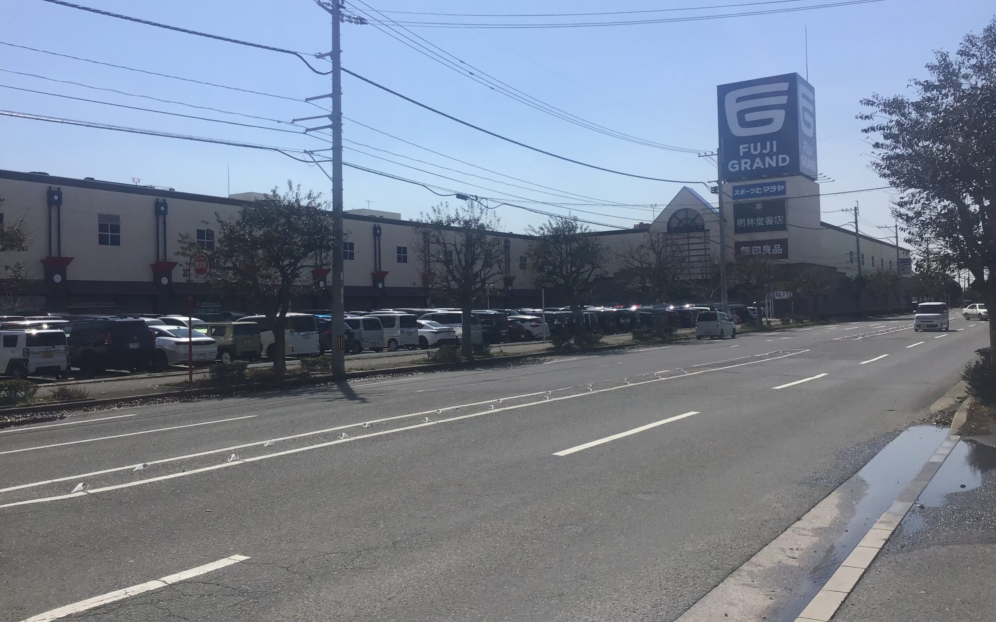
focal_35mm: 33
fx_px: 896
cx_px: 499
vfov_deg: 38.3
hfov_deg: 58.1
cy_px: 276
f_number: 2.4
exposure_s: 1/2915
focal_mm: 3.3
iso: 25
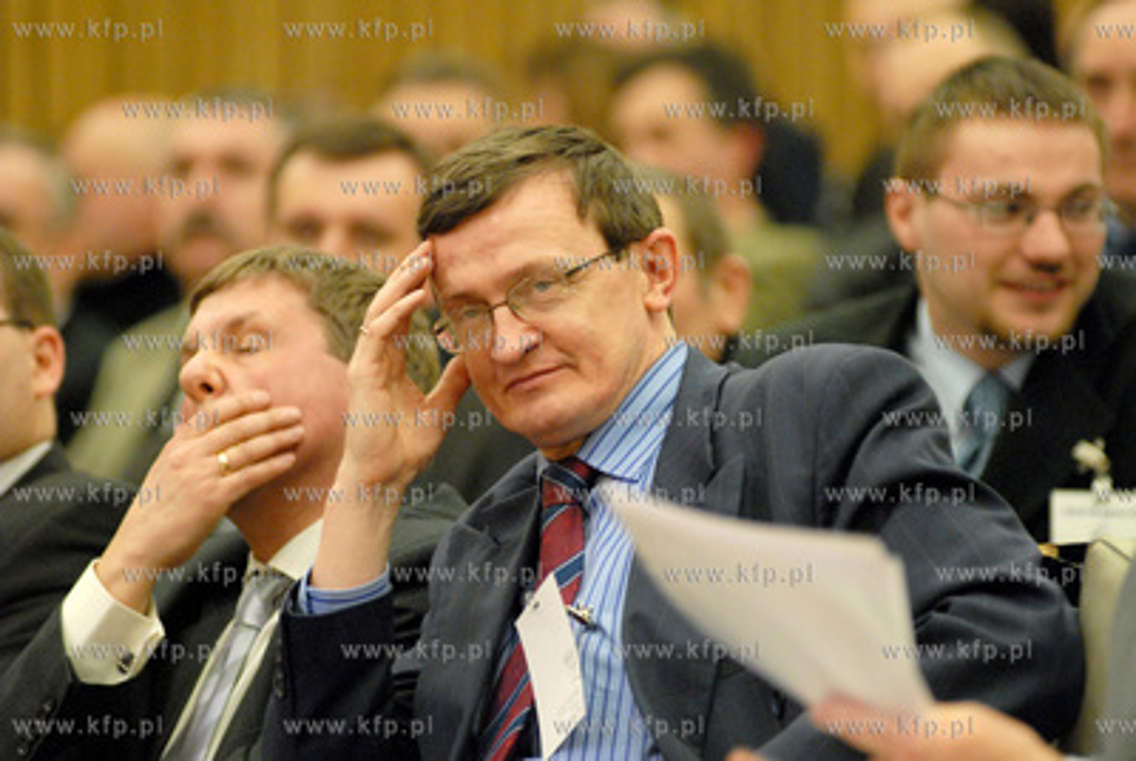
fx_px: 9481
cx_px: 568
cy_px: 380
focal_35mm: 300
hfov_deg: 6.9
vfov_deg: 4.6
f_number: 2.8
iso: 1250
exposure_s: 1/50
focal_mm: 200
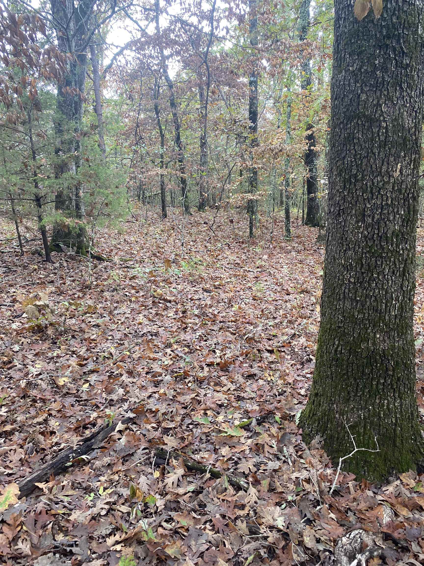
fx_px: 425
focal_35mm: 26
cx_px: 212
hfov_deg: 53.1
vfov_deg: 67.3
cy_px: 283
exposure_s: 1/121
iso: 100
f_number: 1.8
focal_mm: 4.25
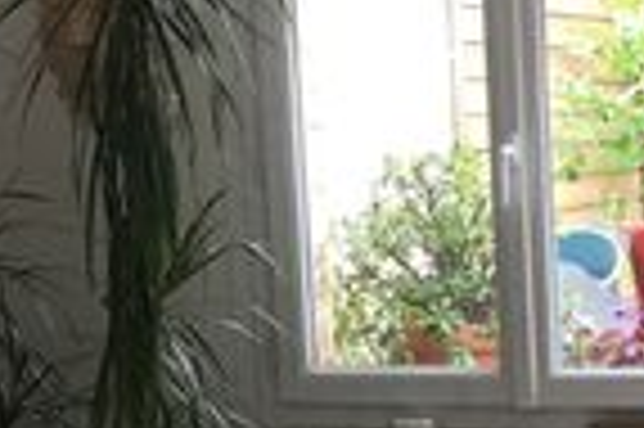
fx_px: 2180
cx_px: 617
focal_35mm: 122
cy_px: 460
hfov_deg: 16.5
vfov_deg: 11.1
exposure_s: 1/33
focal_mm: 3.99
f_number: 1.8
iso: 25
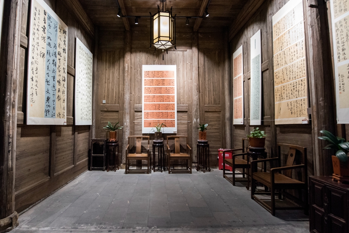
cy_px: 114
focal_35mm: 18
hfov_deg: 89.7
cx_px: 158
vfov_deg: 67.4
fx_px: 175
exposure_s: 1/100
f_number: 4.5
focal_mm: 14
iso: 2500
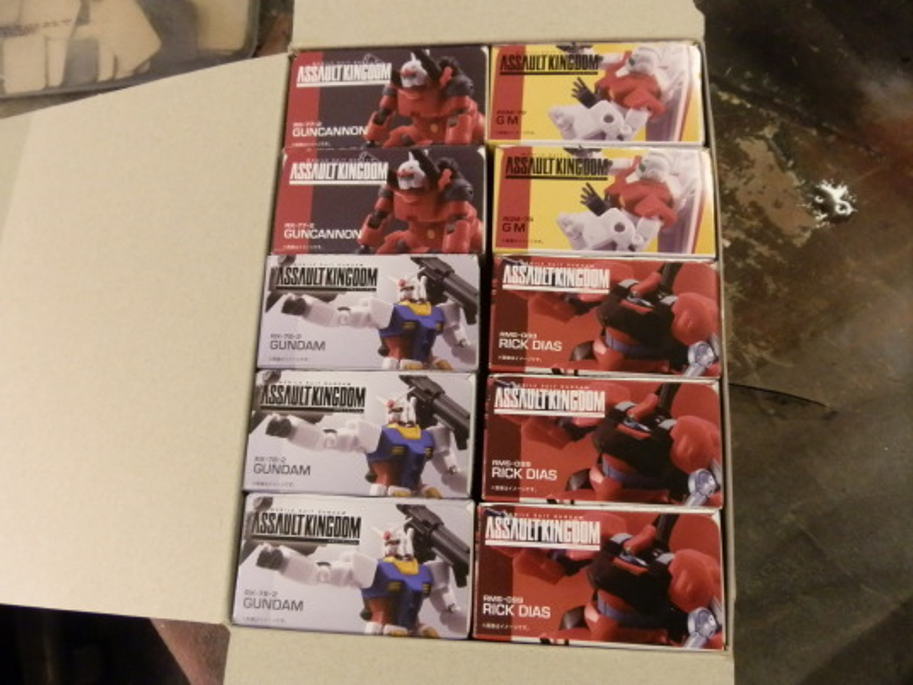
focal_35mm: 28
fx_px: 739
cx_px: 456
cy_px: 342
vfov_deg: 49.7
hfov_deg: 63.4
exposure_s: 1/30
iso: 400
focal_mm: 5
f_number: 3.1
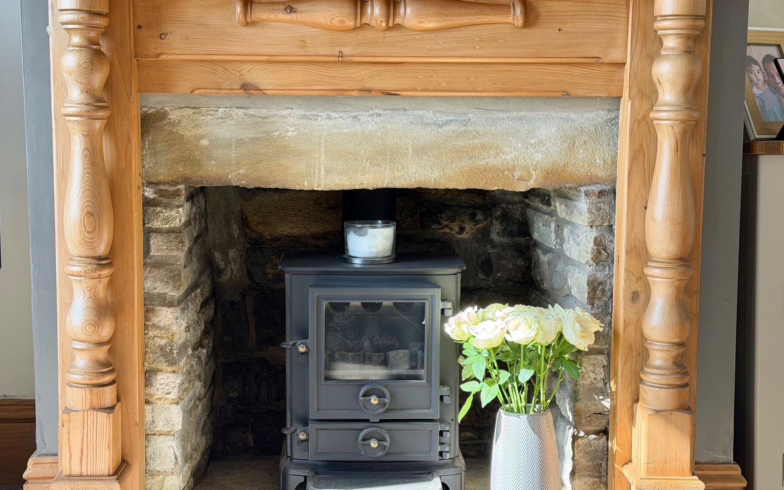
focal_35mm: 55
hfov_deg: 36.9
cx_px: 373
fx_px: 1175
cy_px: 252
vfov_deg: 23.5
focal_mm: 6.76
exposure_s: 1/181
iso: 64
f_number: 1.78
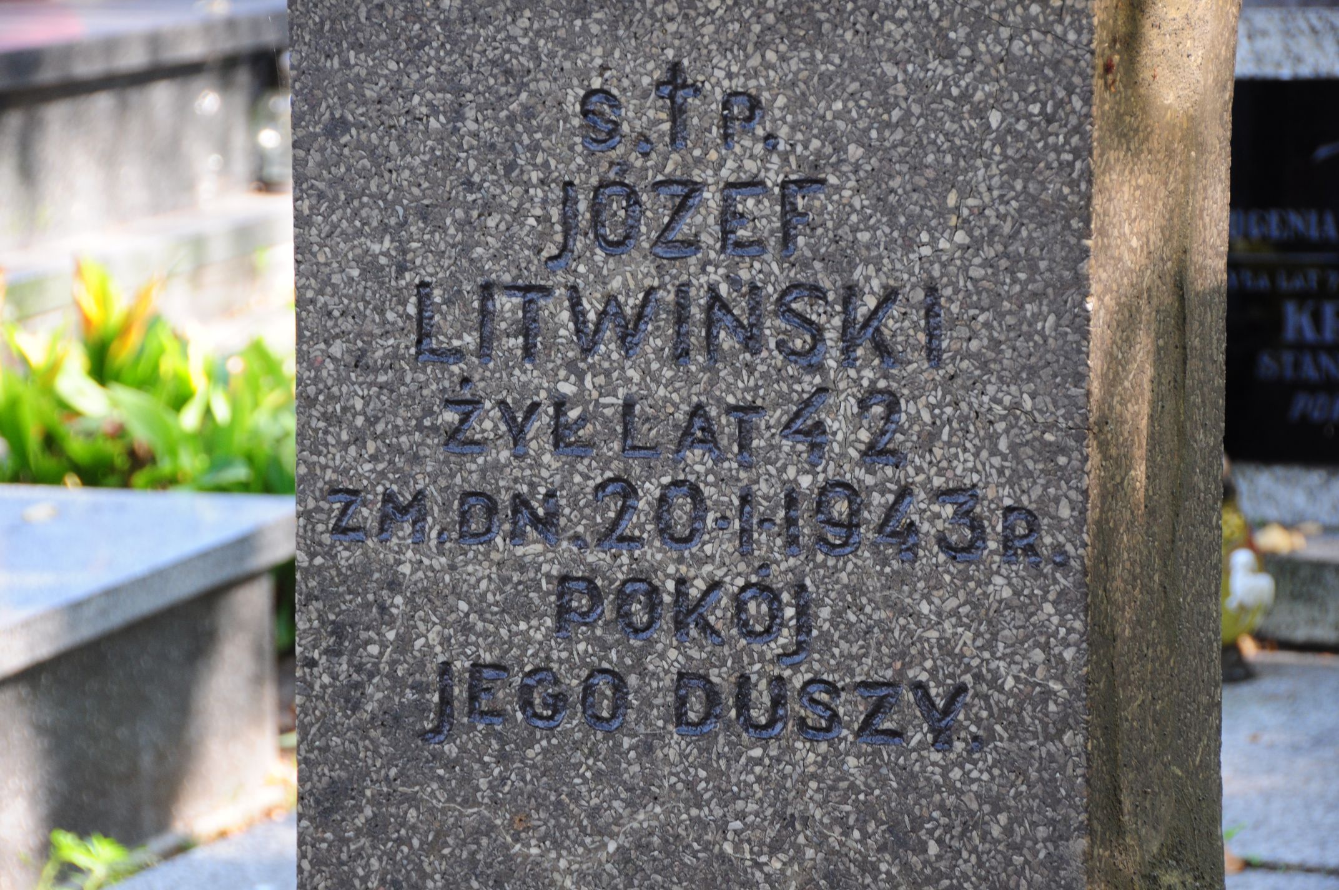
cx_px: 670
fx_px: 5294
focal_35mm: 142
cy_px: 445
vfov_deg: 9.6
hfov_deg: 14.4
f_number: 7.1
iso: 400
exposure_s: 1/60
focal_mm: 95
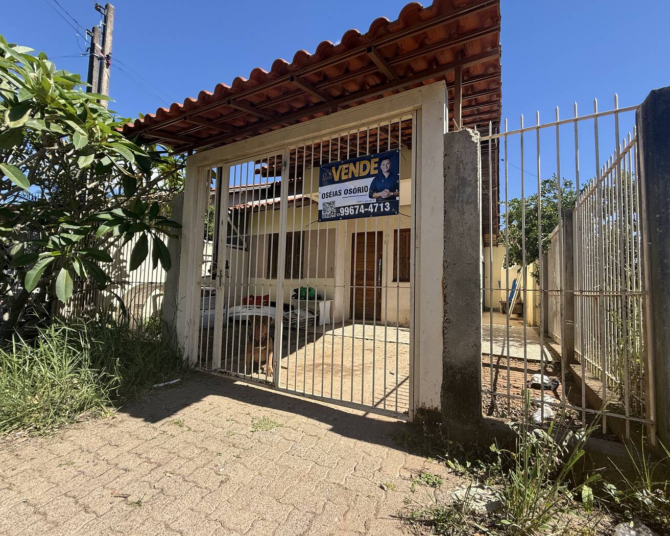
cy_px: 271
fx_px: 297
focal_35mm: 15
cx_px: 348
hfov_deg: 96.8
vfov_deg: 84.0
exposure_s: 1/901
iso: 50
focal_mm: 2.22
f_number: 2.2
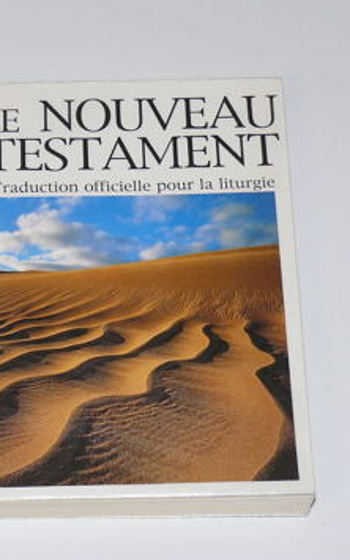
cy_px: 281
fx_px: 1968
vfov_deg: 16.2
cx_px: 148
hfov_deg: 10.2
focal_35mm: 129
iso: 100
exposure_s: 1/30
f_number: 3.2
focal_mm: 13.9
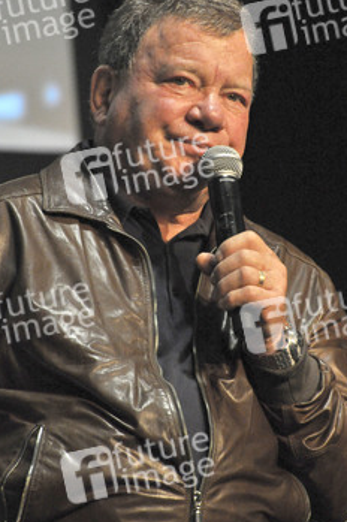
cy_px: 244
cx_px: 181
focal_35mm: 516
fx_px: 7475
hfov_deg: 2.7
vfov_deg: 4.0
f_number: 5.6
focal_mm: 300
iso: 3200
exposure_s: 1/125
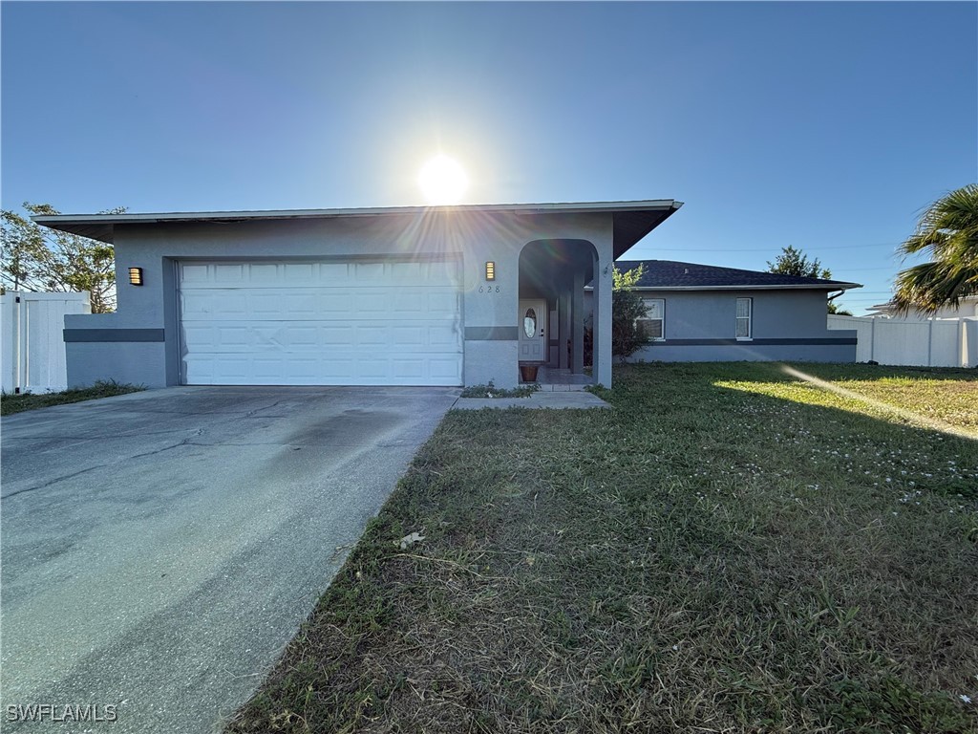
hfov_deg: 102.1
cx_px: 489
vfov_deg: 85.7
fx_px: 396
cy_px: 367
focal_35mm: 14
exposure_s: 1/1068
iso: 64
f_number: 2.2
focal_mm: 2.22
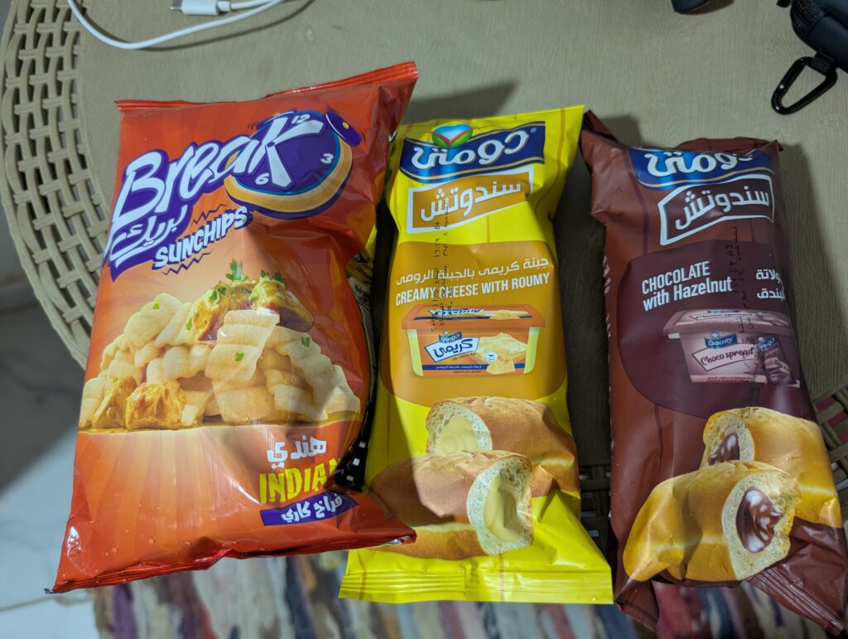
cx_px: 424
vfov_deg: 56.9
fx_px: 589
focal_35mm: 24
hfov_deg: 71.5
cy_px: 320
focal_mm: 6.9
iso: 51
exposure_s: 1/28.6
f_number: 1.68
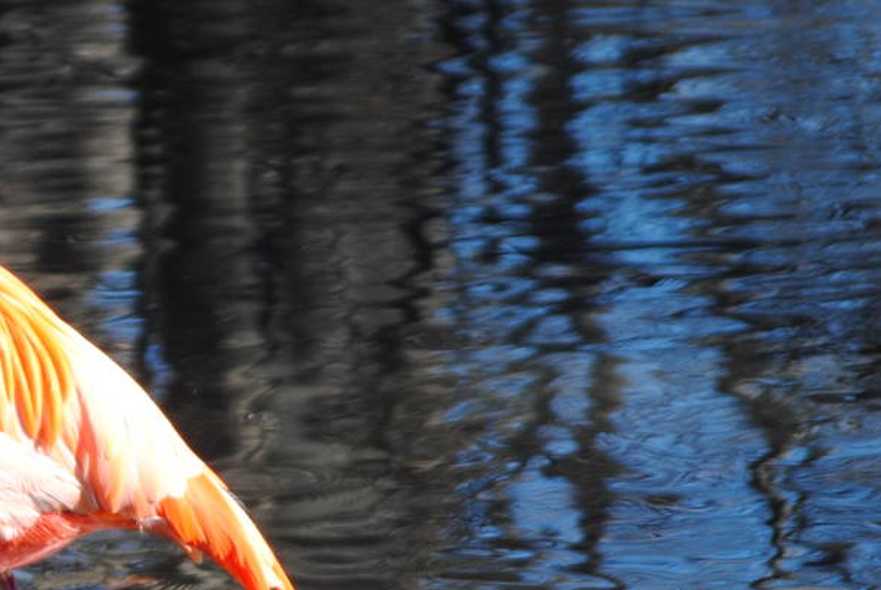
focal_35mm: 502
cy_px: 243
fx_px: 12311
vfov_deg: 2.7
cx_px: -186
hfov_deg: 4.1
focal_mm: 125
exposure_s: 1/400
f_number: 5
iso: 200
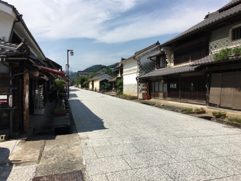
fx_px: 202
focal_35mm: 29
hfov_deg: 61.7
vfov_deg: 48.2
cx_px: 120
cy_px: 90
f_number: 2.2
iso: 25
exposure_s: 1/1923
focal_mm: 4.15
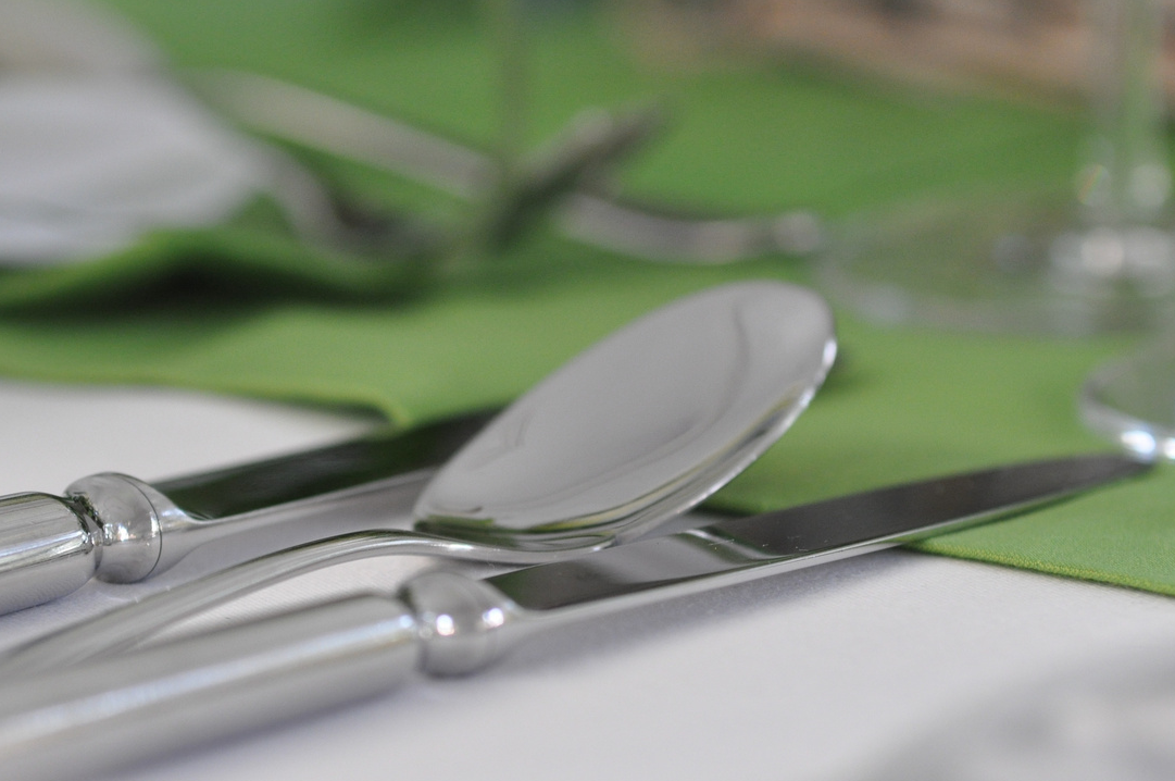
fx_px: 5151
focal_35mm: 158
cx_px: 629
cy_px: 340
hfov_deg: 13.0
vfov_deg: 8.7
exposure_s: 1/250
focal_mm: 70
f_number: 4
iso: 800
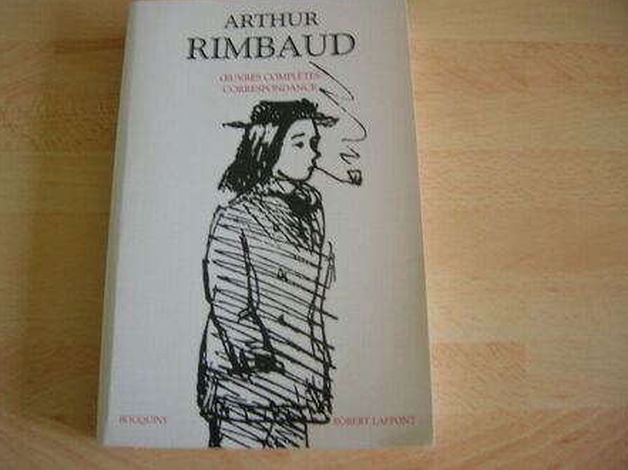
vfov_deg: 38.6
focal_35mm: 37
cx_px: 292
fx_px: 671
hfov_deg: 50.1
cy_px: 216
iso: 50
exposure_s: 1/13.1
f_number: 2.9
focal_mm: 5.7
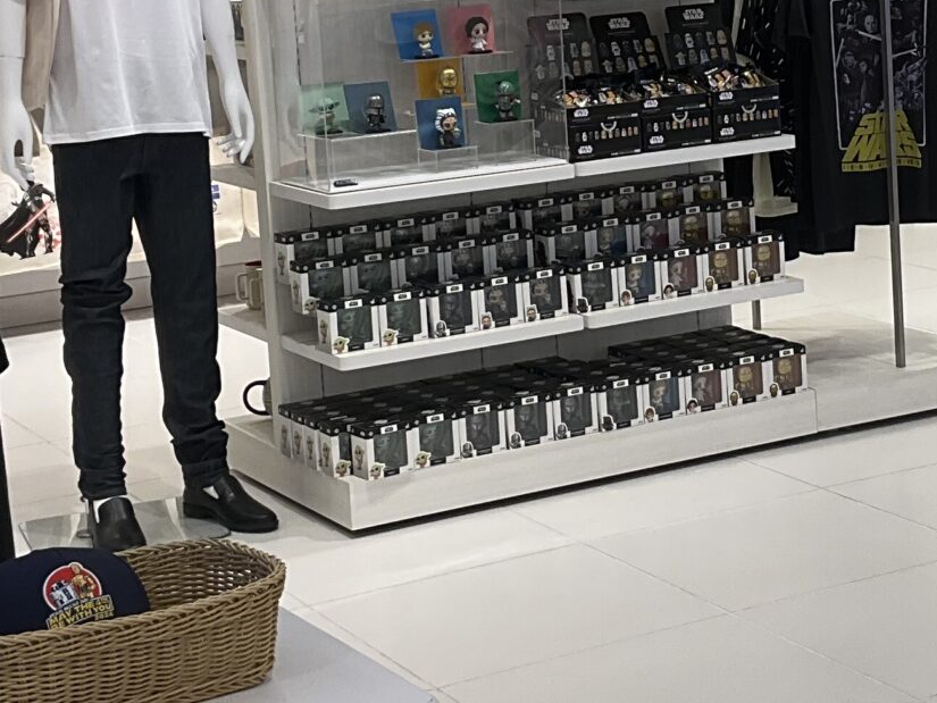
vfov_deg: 16.3
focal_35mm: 90
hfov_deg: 21.4
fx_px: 2437
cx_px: 781
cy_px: 103
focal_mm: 3
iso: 25
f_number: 1.8
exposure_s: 1/100
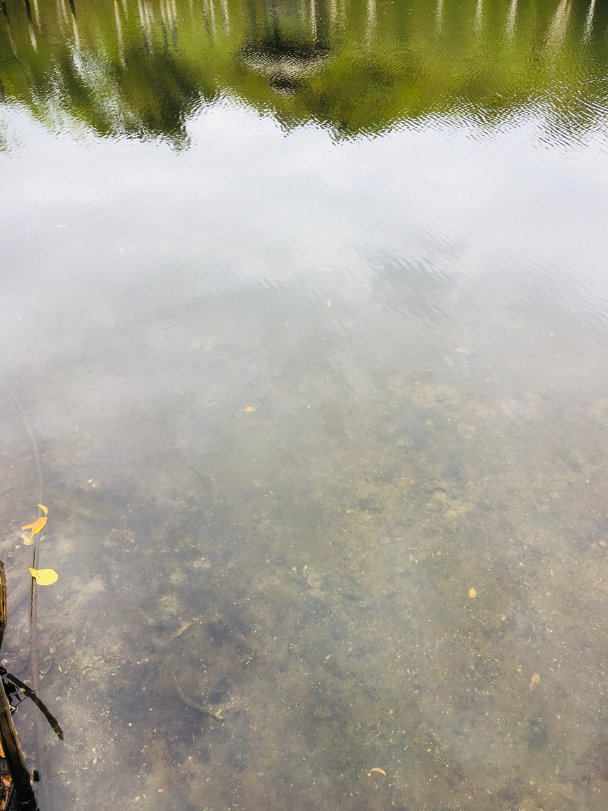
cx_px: 304
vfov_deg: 61.7
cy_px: 406
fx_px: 679
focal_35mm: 29
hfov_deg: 48.2
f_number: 2.2
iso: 25
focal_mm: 4.15
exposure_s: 1/430
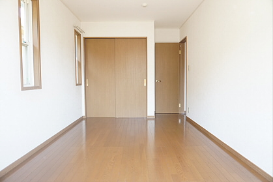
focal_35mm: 24
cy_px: 91
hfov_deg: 73.8
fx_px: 182
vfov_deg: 53.1
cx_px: 136
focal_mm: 16
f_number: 4
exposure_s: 1/160
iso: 1250
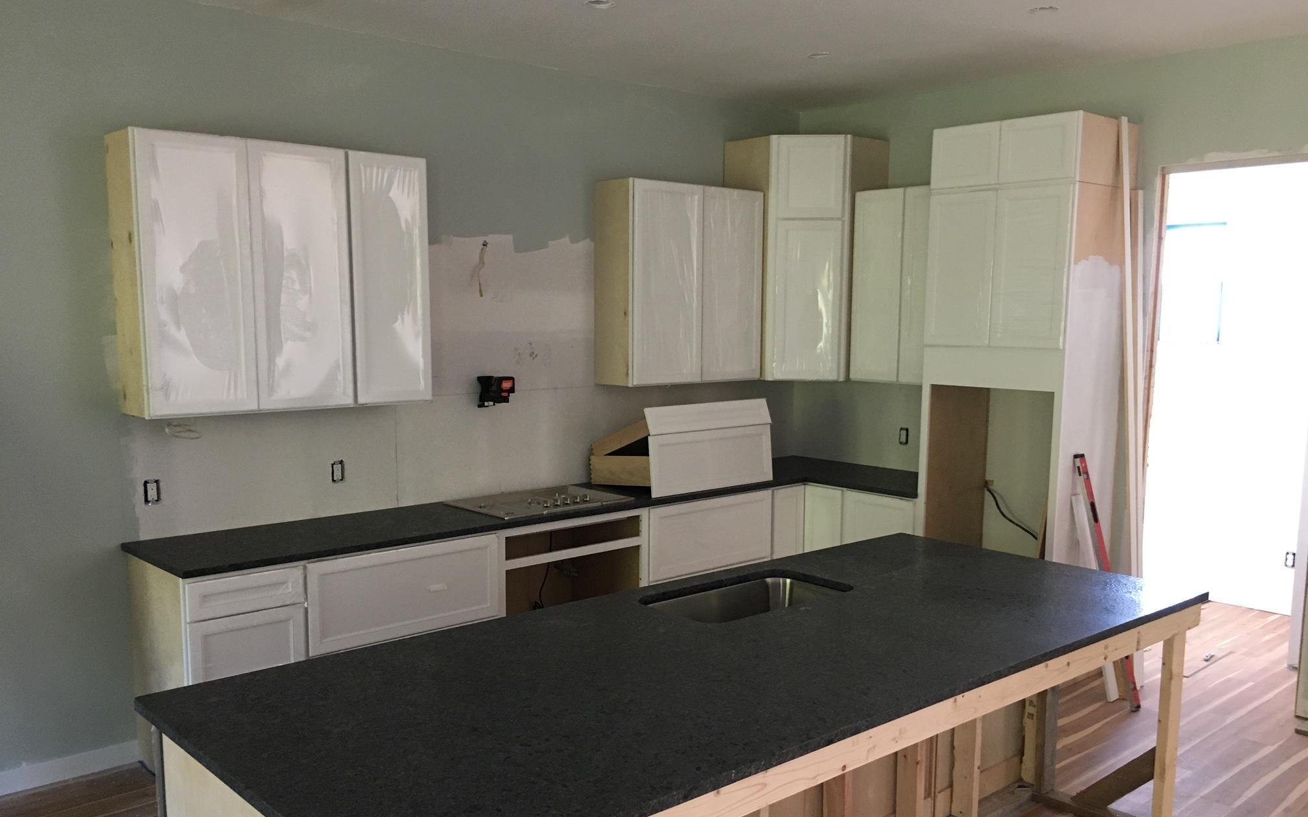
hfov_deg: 61.2
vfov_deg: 40.5
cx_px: 658
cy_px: 464
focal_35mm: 31
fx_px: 1105
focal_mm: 4.15
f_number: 2.2
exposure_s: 1/30
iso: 125
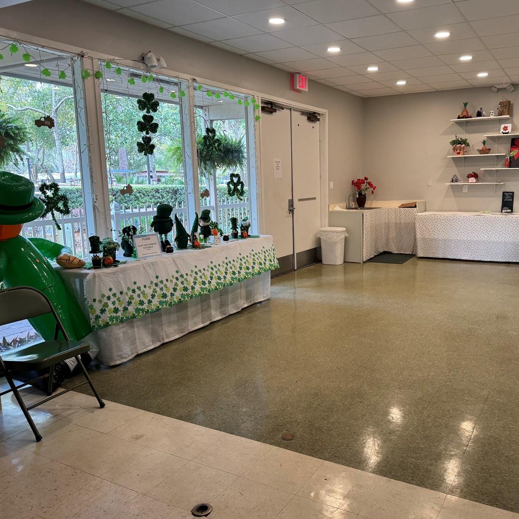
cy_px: 258
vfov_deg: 55.6
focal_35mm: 29
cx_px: 317
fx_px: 492
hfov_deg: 55.1
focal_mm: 6.76
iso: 160
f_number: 1.78
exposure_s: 1/120
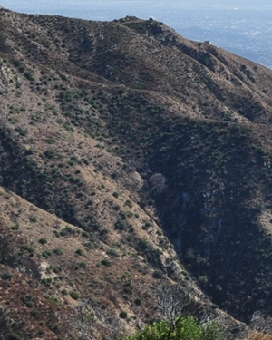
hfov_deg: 10.5
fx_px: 1288
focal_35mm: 128
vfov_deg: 15.0
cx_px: 629
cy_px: 123
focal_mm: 21
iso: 200
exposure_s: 1/320
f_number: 10
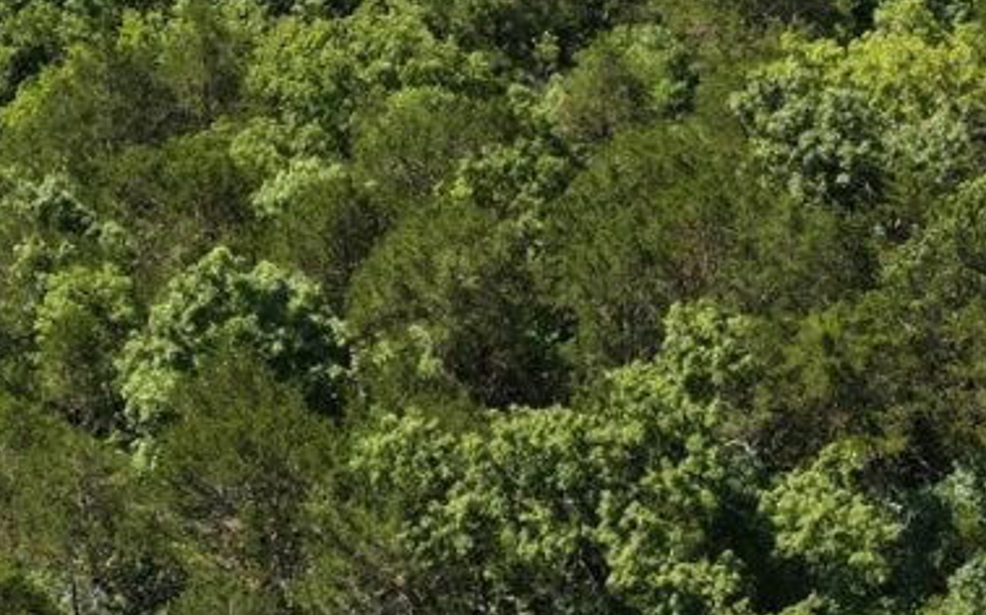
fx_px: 5400
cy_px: -240
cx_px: 655
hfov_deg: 10.4
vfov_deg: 6.5
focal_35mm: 201
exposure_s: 1/500
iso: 100
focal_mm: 19.35
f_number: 2.8
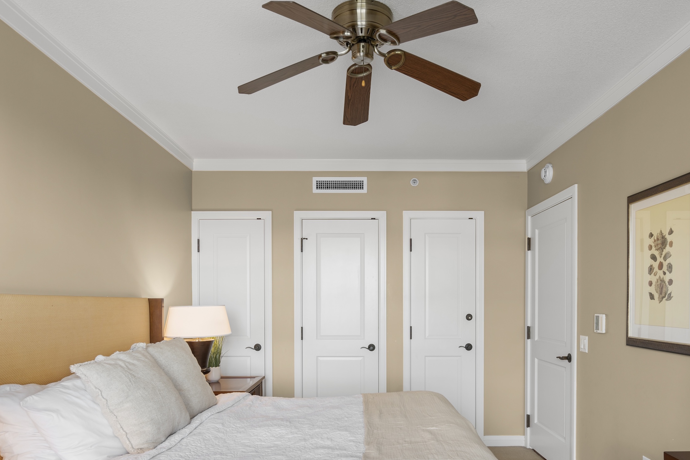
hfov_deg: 69.4
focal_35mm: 26
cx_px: 360
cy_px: 314
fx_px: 498
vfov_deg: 48.6
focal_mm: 16
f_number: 8
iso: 100
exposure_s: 1/1.25
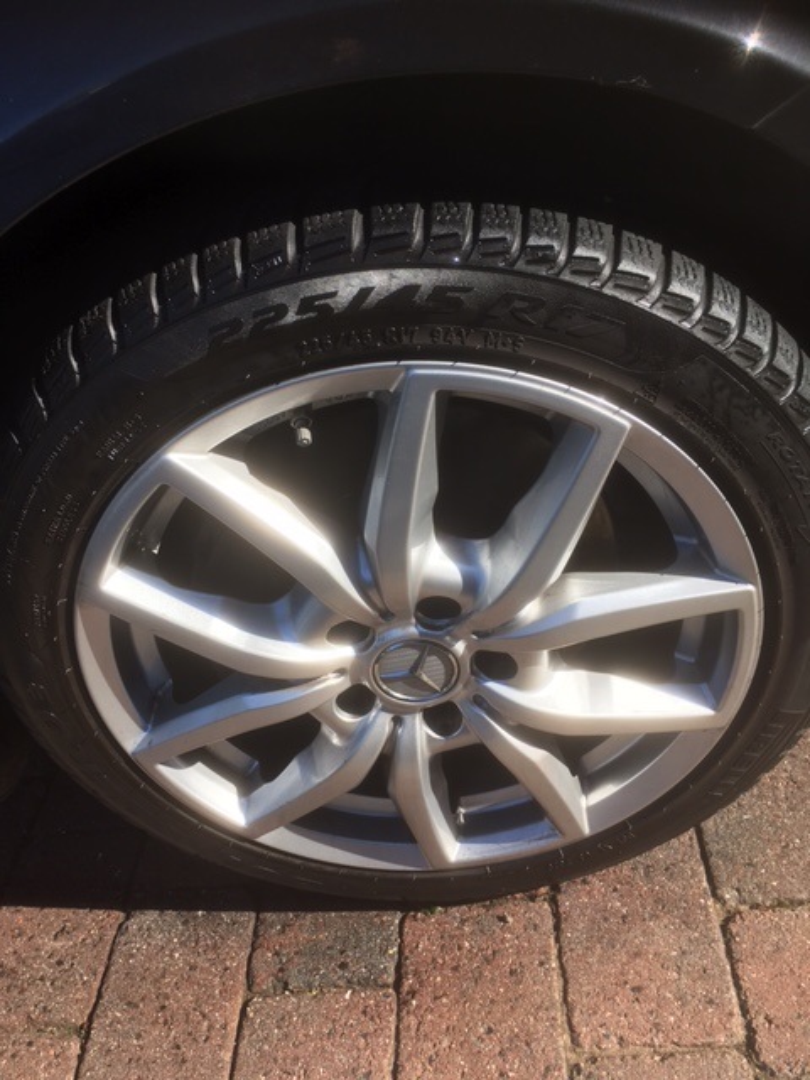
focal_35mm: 29
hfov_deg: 48.2
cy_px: 540
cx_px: 405
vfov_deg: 61.7
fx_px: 905
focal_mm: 4.15
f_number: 2.2
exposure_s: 1/615
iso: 25
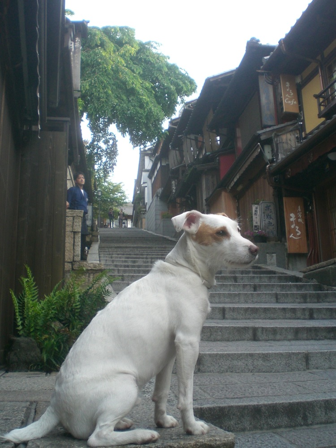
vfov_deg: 49.0
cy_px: 224
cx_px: 168
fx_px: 492
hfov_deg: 37.7
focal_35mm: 38
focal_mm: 6.3
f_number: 3.1
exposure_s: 1/100
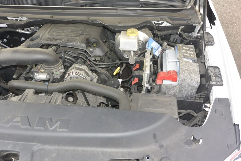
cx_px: 120
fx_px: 208
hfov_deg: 60.3
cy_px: 80
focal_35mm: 31
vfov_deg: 42.3
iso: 400
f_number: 3.8
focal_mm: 11.8
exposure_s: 1/200
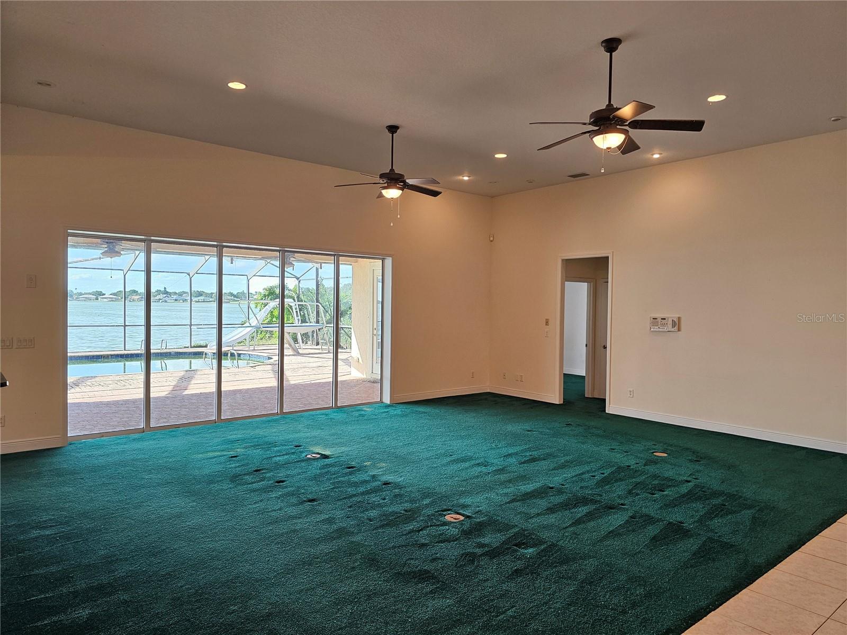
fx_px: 563
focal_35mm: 23
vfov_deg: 58.9
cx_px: 424
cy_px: 318
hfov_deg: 73.9
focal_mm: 6.3
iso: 160
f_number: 1.7
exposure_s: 1/120
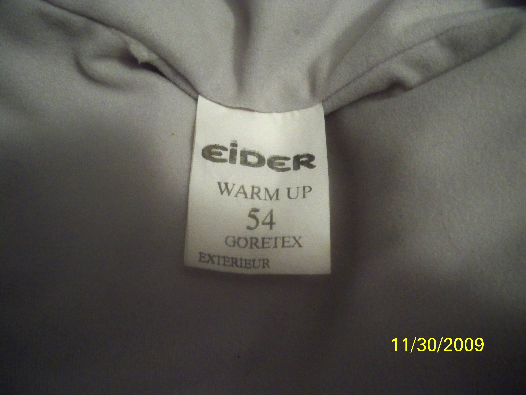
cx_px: 263
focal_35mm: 35
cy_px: 198
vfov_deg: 40.7
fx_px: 532
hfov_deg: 52.6
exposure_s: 1/50
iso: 1000
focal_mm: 6.3
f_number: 3.1
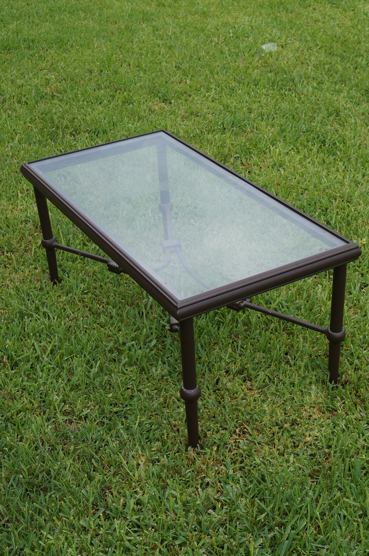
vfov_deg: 37.9
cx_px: 184
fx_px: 810
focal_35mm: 52
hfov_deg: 25.7
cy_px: 278
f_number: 8
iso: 100
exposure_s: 1/200
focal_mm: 35
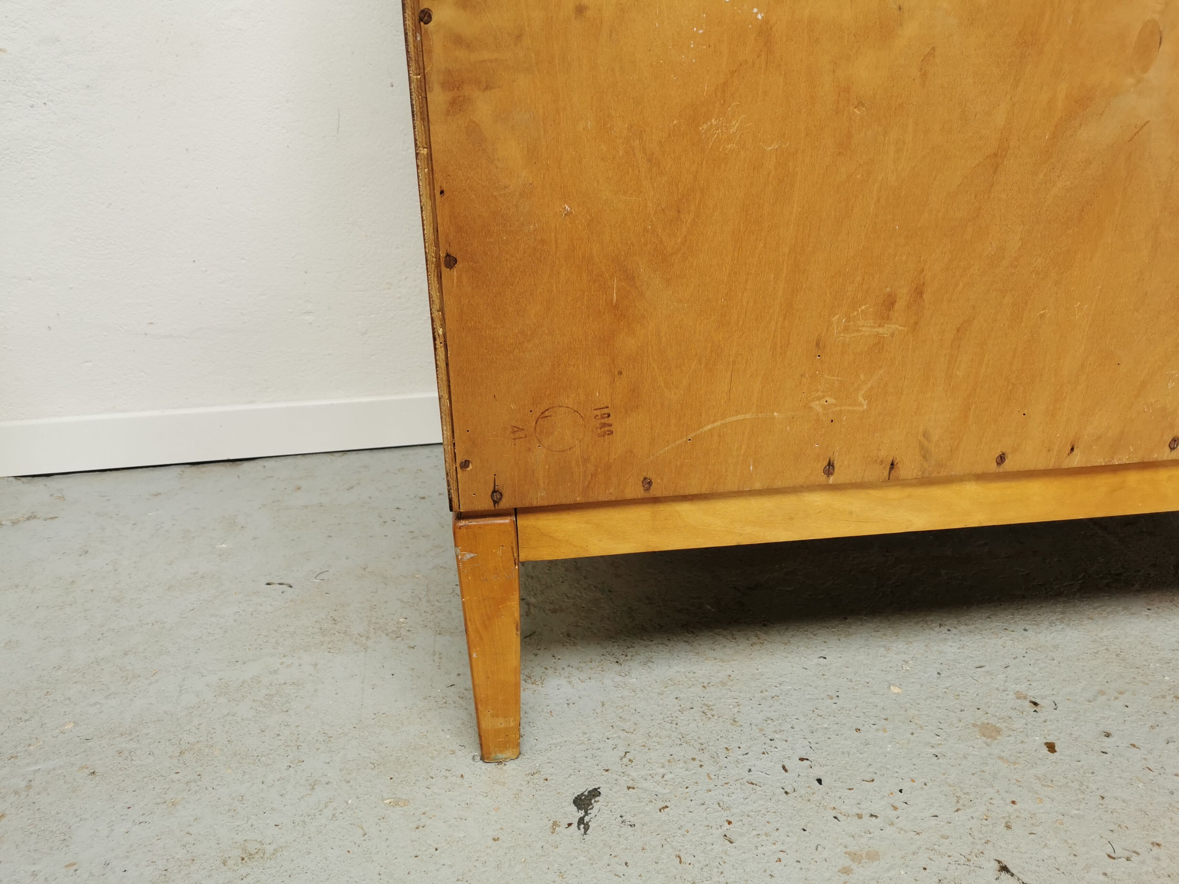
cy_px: 442
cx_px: 590
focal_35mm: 27
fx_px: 920
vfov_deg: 51.4
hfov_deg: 65.3
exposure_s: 1/100
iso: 64
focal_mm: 5.58
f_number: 1.8
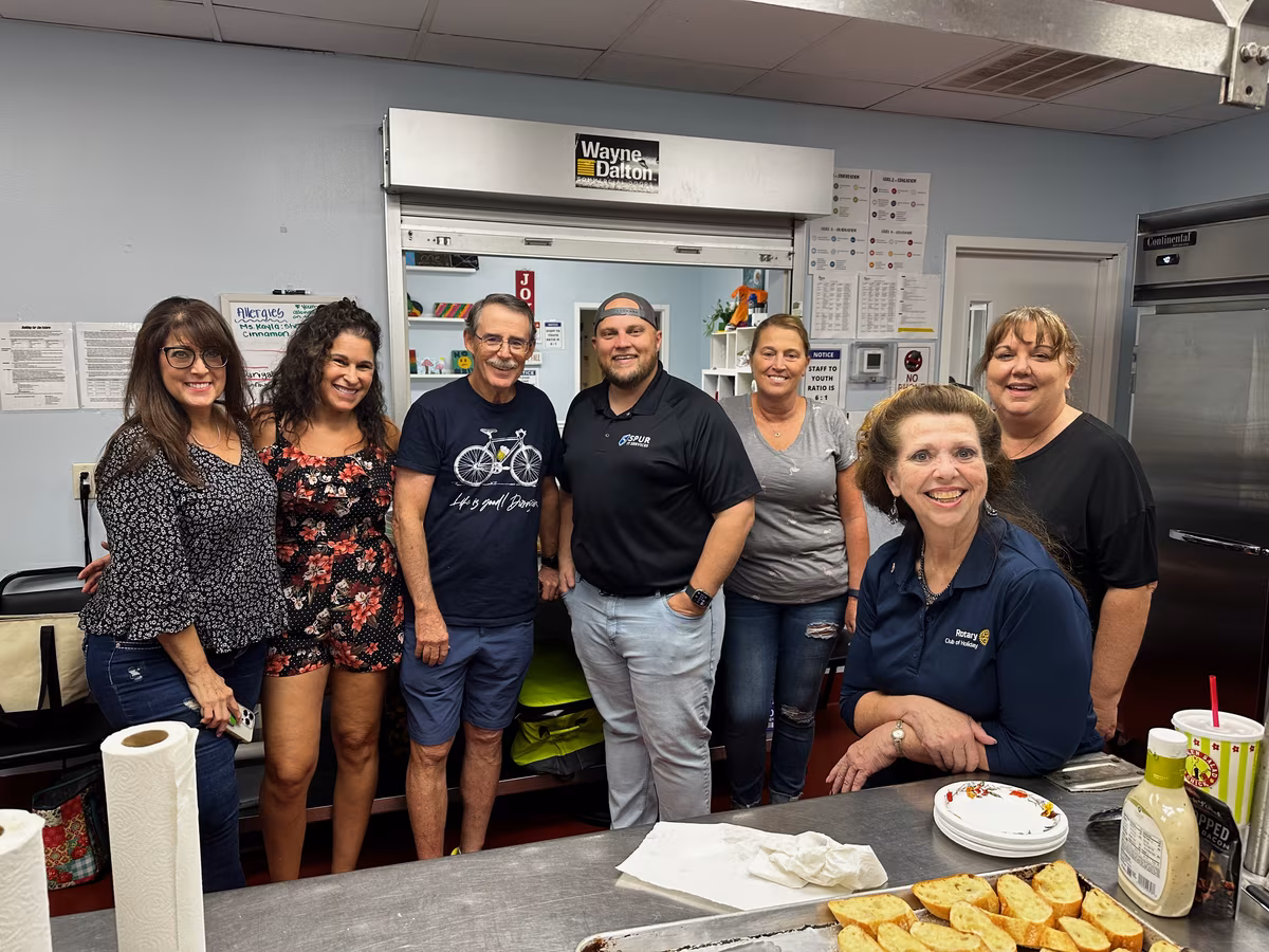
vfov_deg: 56.8
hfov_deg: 71.6
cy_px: 476
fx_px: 880
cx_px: 634
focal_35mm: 24
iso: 125
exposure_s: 1/60
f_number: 1.78
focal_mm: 6.86
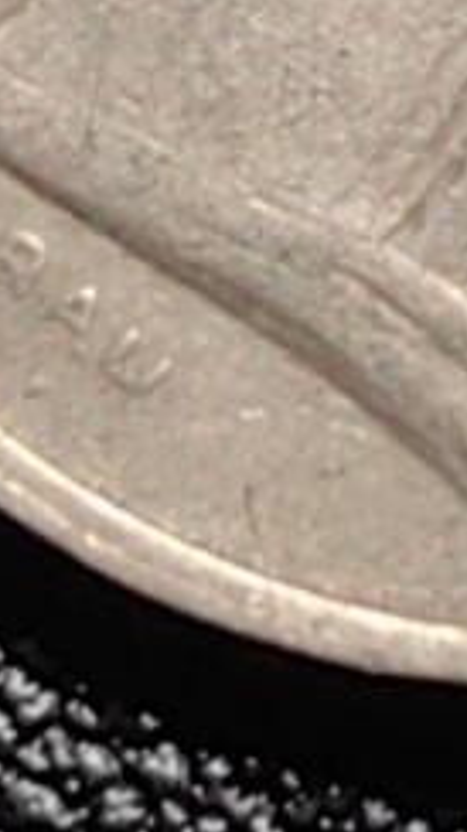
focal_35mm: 370
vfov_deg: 5.8
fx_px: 8157
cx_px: 1391
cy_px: -160
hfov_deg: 3.2
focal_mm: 5.75
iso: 64
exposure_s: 1/100
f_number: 2
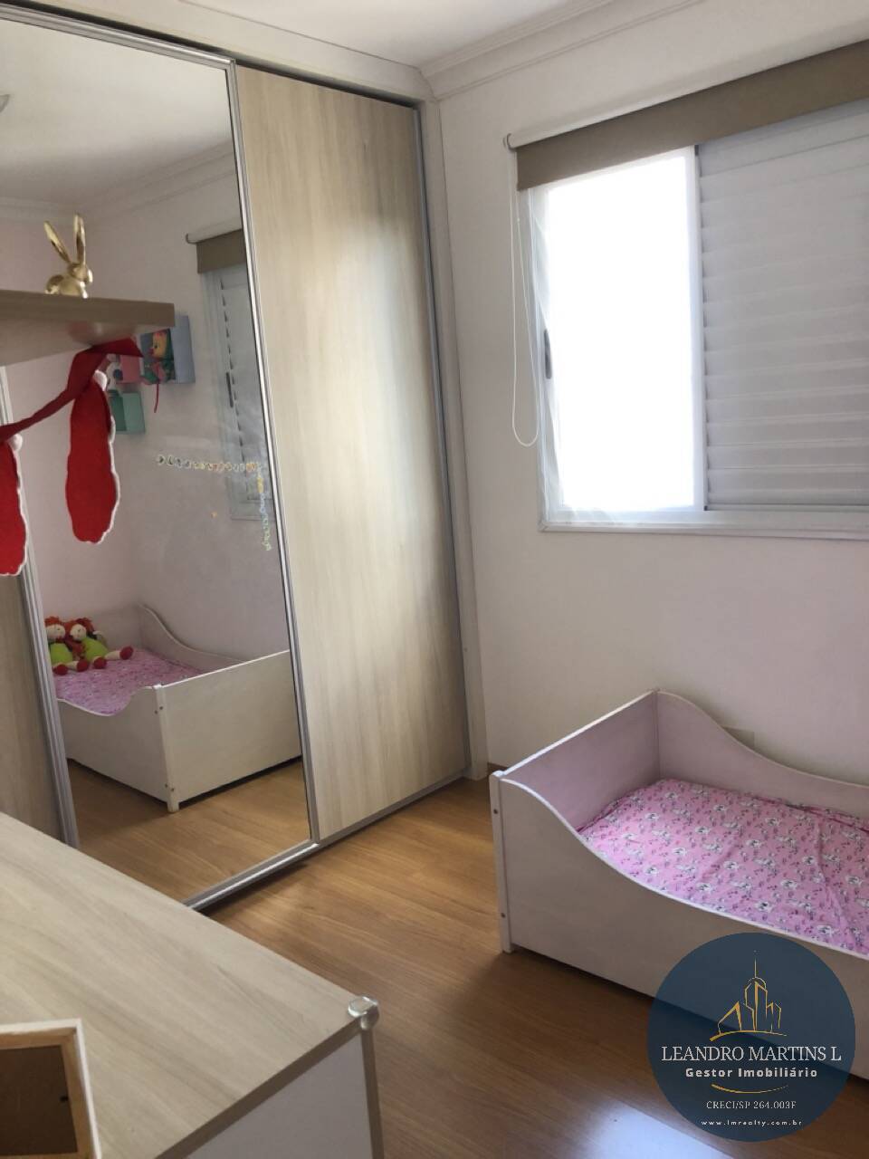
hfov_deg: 49.7
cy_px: 580
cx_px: 434
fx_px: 937
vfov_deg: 63.4
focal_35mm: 28
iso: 32
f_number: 1.8
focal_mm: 3.99
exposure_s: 1/30
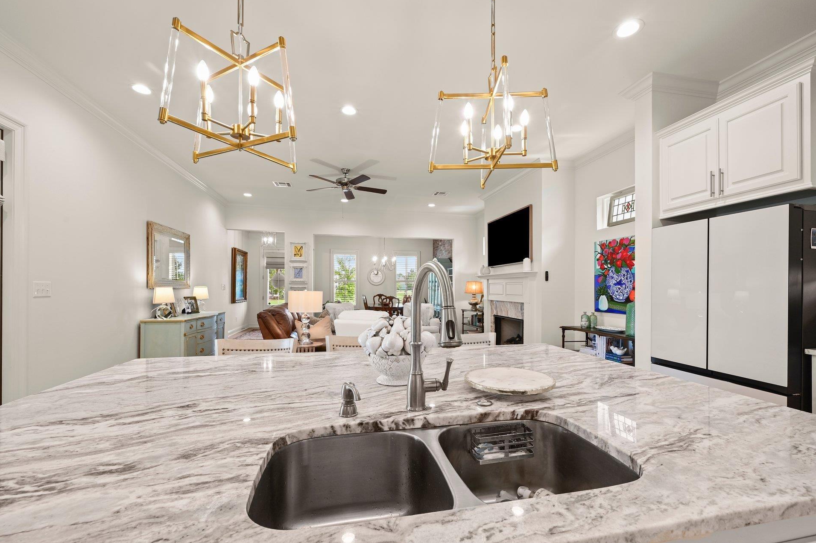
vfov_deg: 77.2
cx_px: 421
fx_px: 340
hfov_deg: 100.4
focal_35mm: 15
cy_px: 286
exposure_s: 1/5
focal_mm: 14
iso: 200
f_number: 10
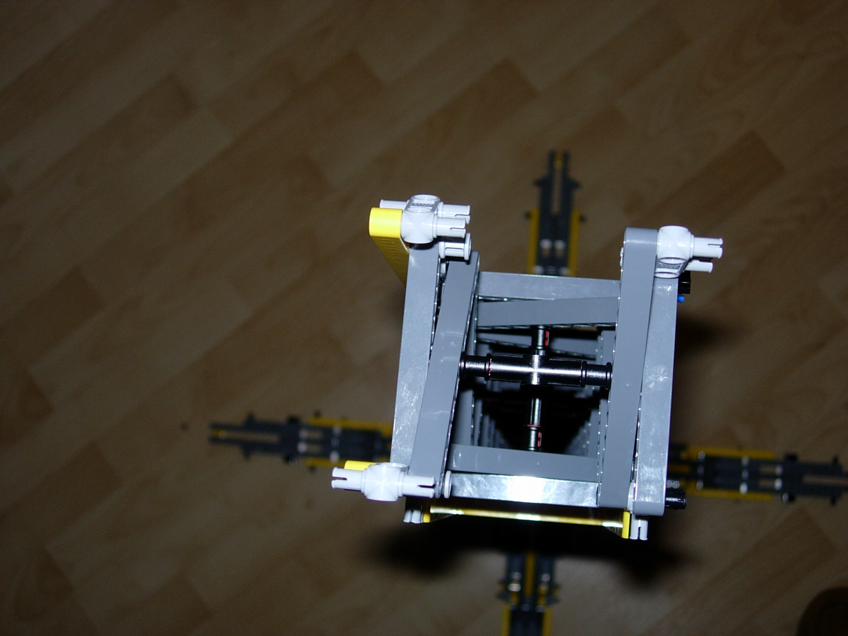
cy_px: 318
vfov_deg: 28.6
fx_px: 1249
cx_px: 424
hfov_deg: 37.5
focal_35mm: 51
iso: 79
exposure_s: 1/64
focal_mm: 10.6
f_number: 3.2
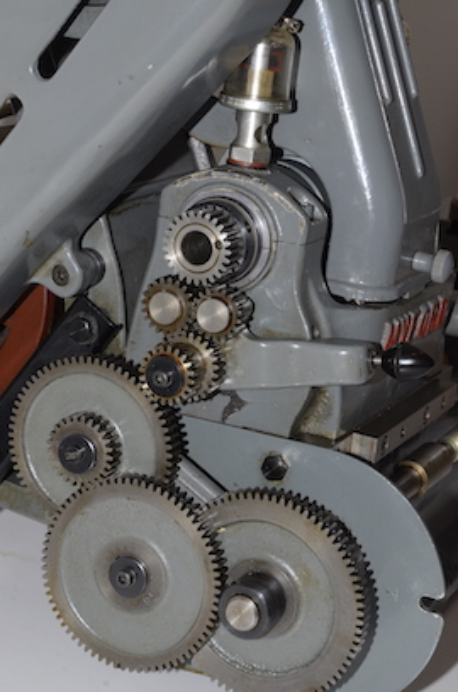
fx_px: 2014
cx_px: 229
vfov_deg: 19.5
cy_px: 346
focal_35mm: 105
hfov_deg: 13.0
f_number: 14
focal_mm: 70
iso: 800
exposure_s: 1/60
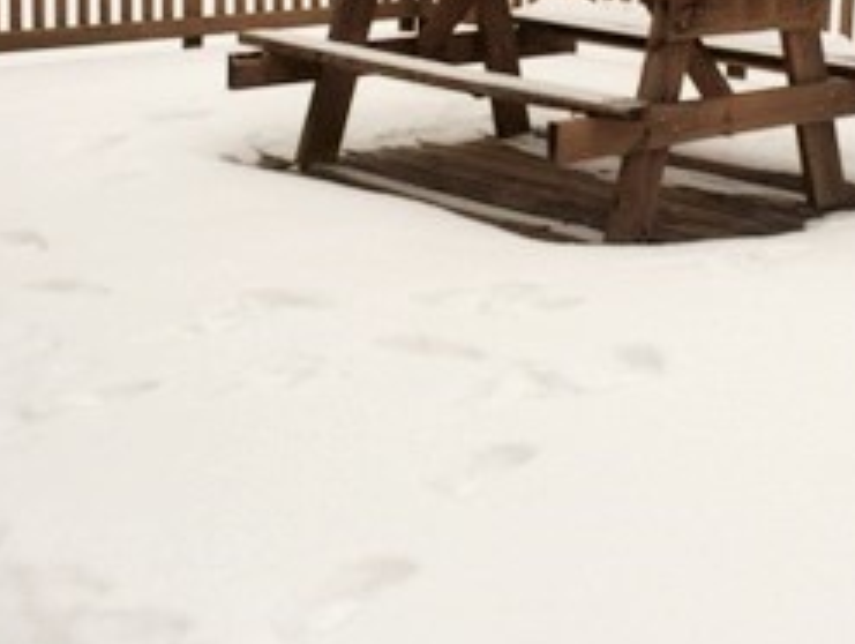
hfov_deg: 25.7
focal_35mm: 75
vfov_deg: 19.3
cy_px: 66
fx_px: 1855
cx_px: 630
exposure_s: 1/494
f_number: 2.2
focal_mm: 4.15
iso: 32
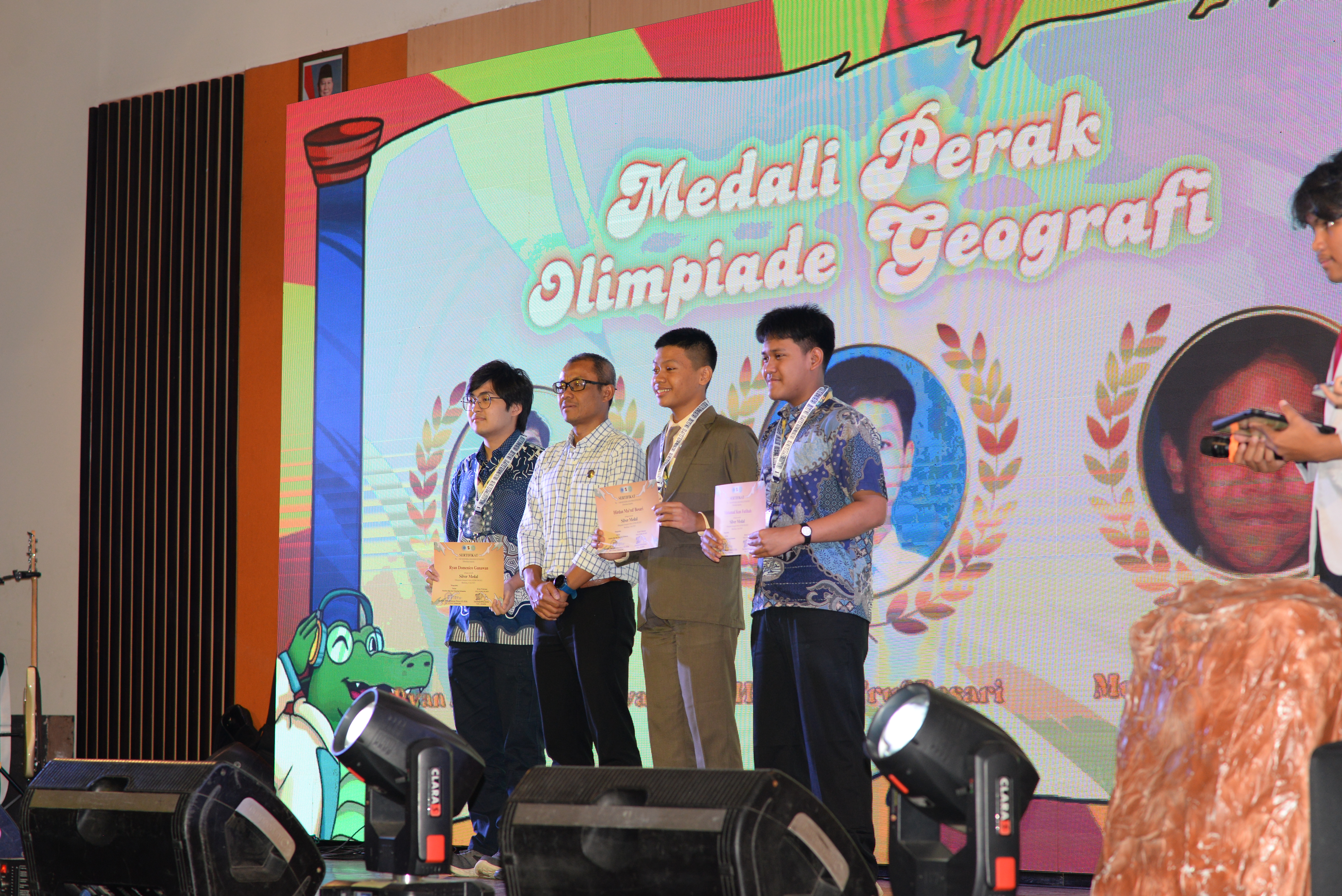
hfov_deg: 23.9
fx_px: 3170
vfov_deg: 16.1
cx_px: 671
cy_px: 448
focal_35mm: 85
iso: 1000
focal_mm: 85
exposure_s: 1/160
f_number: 4.5
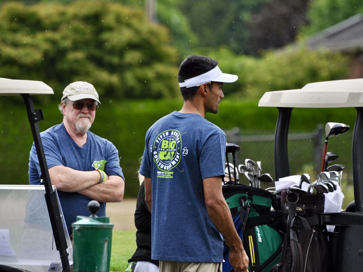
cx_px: 178
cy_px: 136
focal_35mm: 408
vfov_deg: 3.6
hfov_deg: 4.9
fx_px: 4278
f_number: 5.6
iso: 500
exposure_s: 1/1000
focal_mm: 250
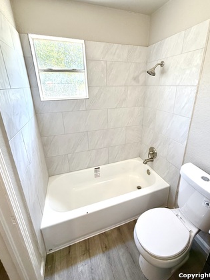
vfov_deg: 94.2
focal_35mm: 16
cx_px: 112
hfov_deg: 78.0
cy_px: 127
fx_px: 129
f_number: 2.2
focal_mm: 2.22
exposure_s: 1/120
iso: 160
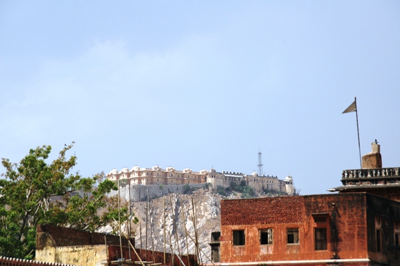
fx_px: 1866
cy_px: 133
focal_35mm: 168
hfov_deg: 12.2
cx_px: 200
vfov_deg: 8.2
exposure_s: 1/1000
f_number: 8
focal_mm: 112
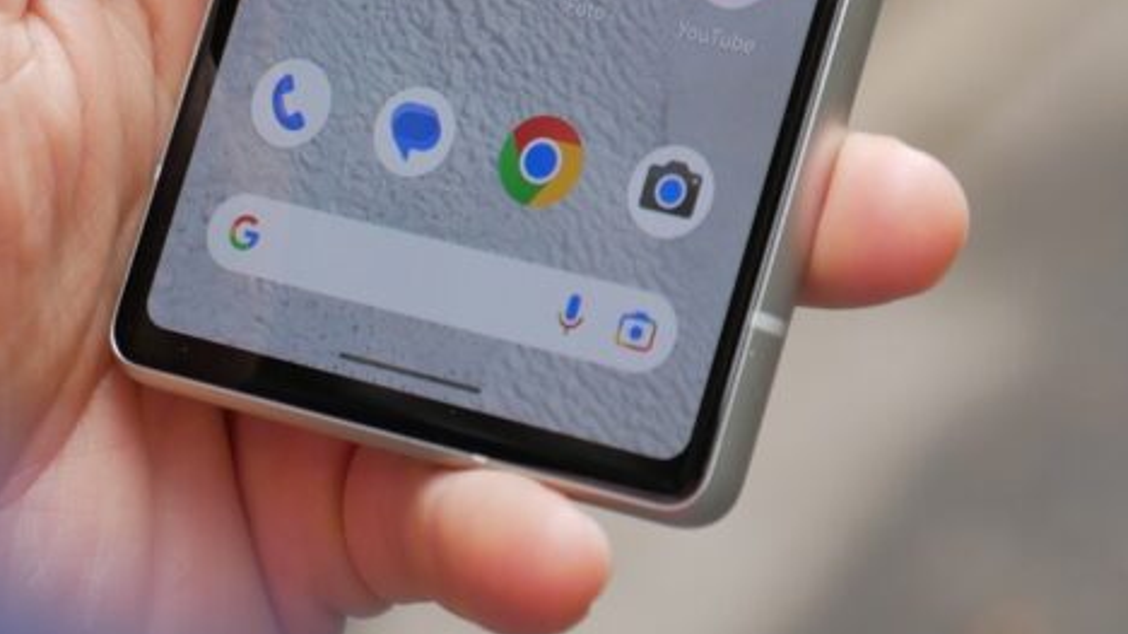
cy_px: -260
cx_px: 393
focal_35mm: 207
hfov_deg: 10.4
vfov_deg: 5.8
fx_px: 6190
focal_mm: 35
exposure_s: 1/200
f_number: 2.8
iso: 400
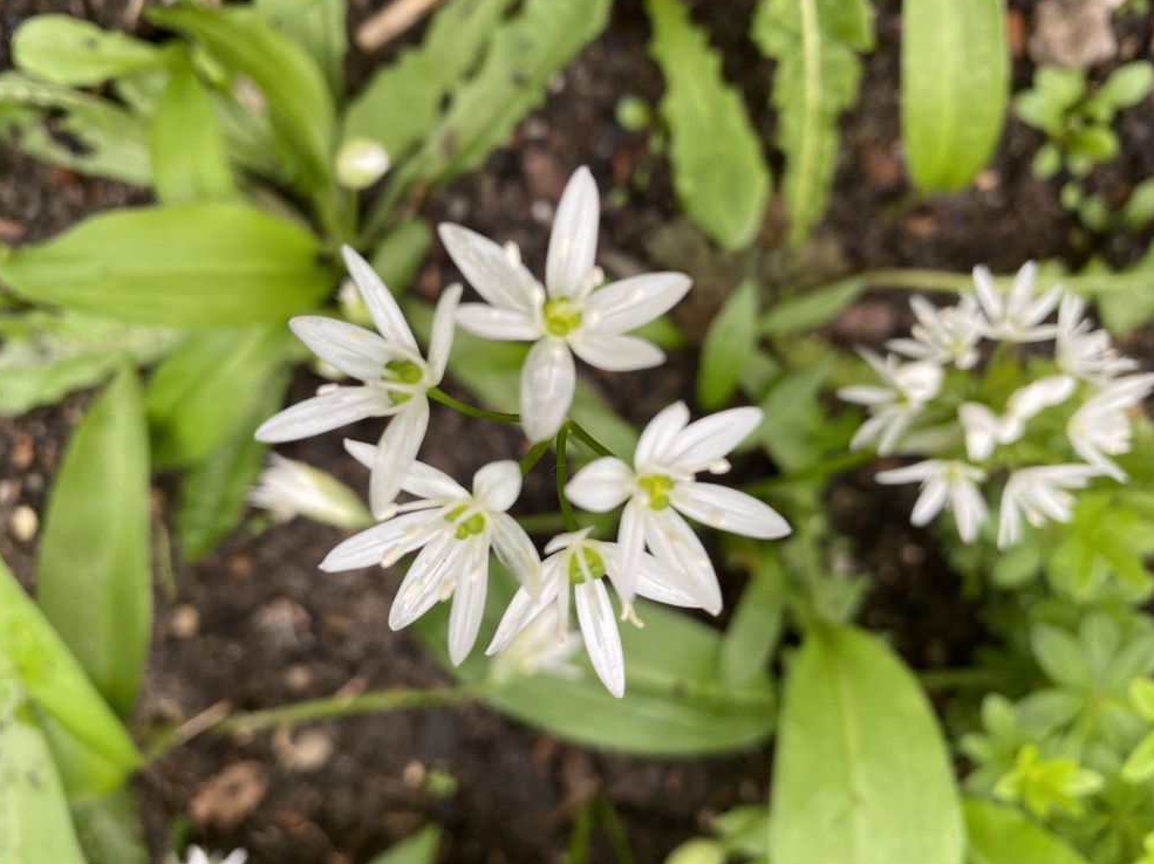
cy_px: 436
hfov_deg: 67.3
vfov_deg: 53.0
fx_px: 866
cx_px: 556
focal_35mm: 26
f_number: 1.8
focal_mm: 4.25
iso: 50
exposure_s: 1/122
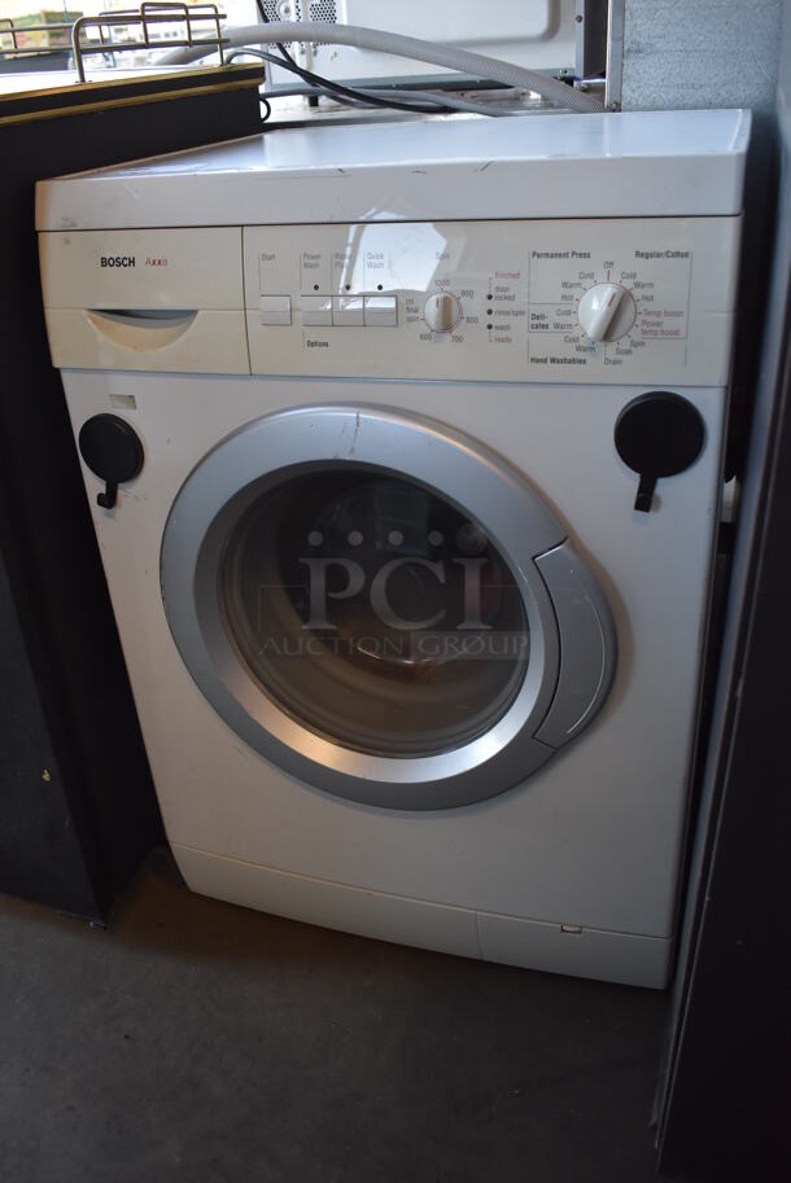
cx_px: 396
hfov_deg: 43.7
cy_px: 592
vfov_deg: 61.9
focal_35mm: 30
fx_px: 987
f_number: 3.5
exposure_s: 1/160
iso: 800
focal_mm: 20
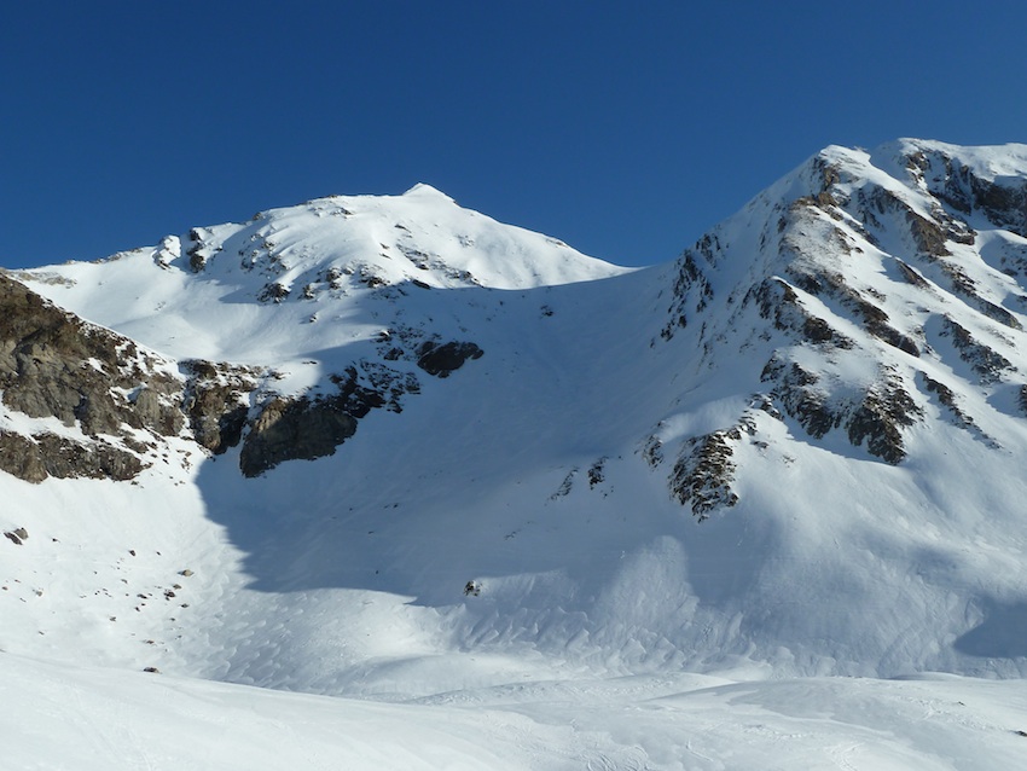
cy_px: 386
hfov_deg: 46.8
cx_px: 514
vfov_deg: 36.0
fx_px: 1187
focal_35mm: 40
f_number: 5.6
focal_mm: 6.5
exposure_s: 1/500
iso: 80
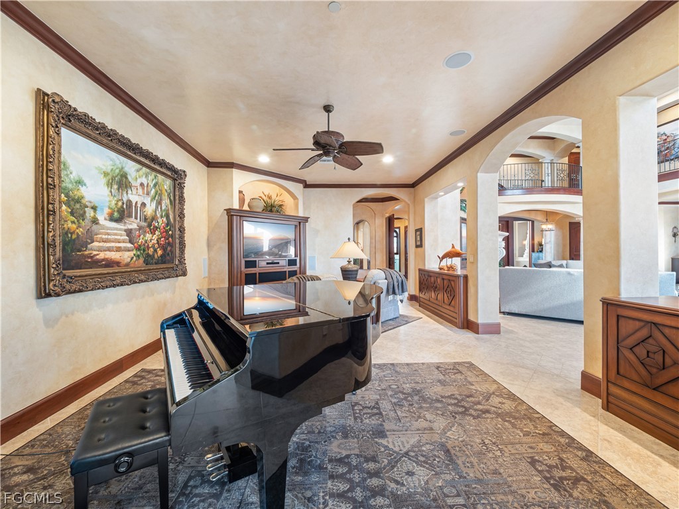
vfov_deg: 85.7
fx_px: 275
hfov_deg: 102.1
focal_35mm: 14
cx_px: 340
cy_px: 254
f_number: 7.1
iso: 200
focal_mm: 7
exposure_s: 1/2
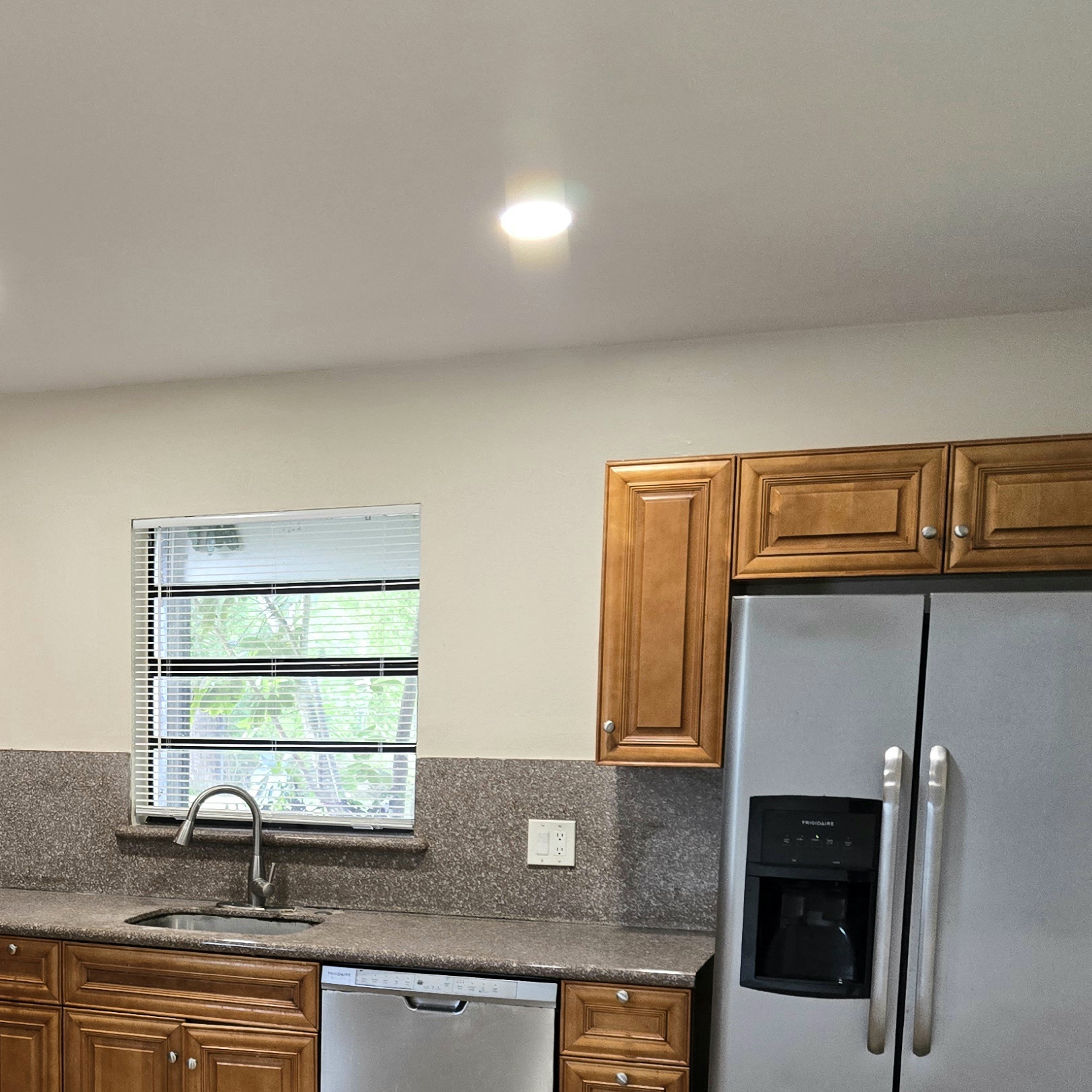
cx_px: 65
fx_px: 1785
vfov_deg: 33.0
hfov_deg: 32.0
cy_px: 878
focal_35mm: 50
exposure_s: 1/120
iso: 320
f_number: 1.8
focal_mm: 5.4
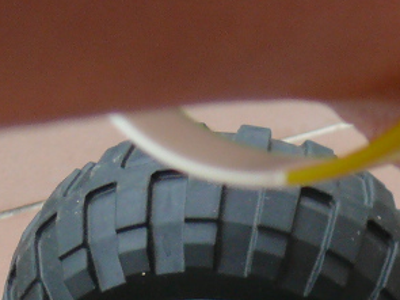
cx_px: 739
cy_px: 810
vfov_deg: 7.2
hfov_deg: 9.8
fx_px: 2195
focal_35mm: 190
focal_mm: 7.4
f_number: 2.8
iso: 100
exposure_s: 1/125
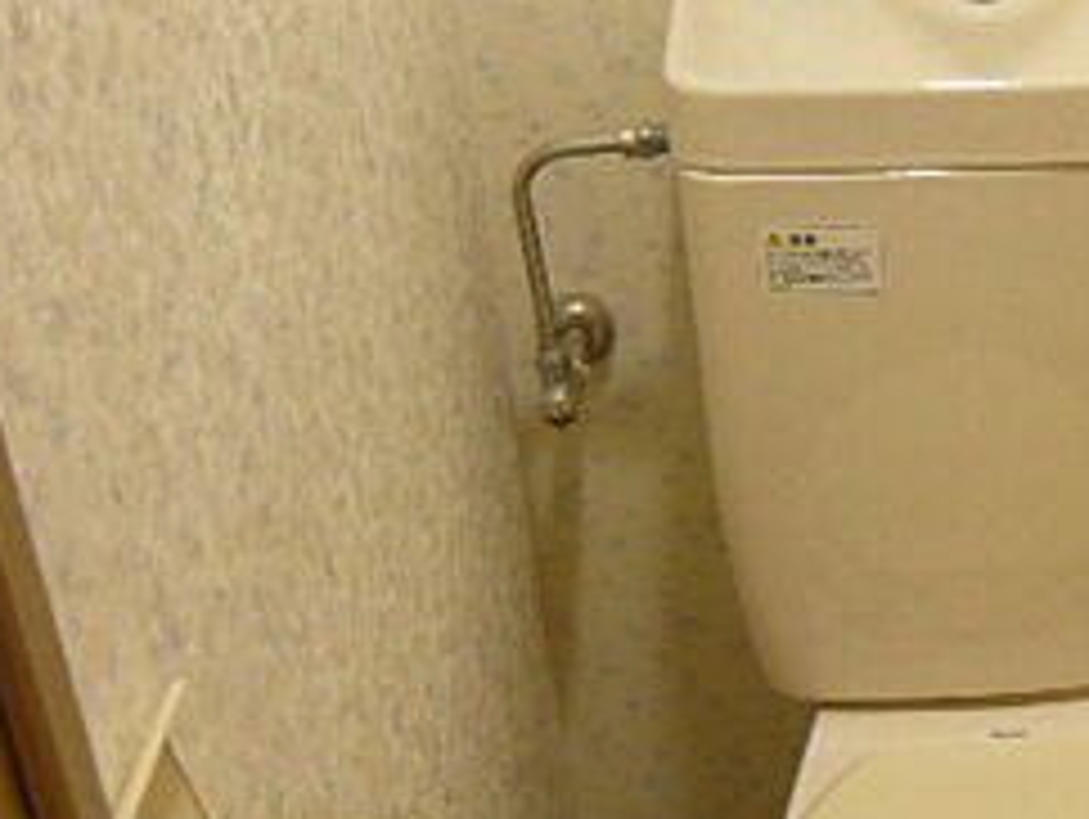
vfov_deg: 19.8
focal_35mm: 74
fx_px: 2330
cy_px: 612
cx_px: 1130
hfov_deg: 24.9
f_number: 2.8
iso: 200
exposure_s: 1/13
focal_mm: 4.6
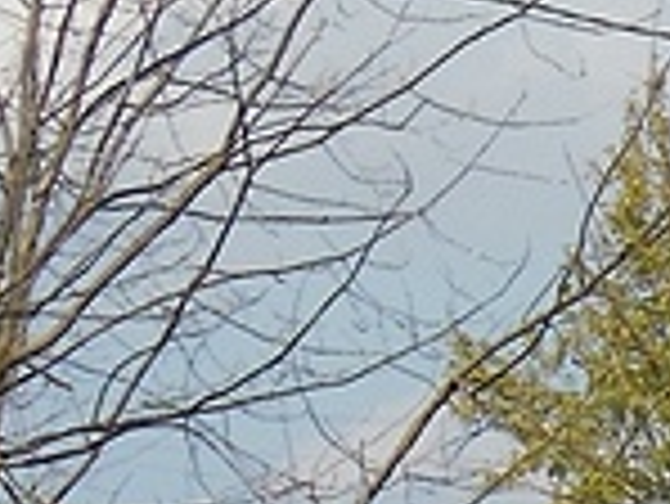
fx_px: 7574
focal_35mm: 391
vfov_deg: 3.8
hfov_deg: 4.9
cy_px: 675
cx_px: 1686
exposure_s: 1/1250
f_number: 4.1
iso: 125
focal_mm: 10.2
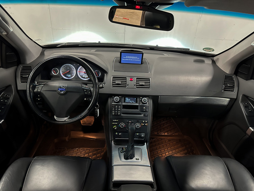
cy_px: 96
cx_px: 127
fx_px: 176
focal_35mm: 24
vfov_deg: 56.8
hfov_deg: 71.6
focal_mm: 6.86
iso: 800
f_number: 1.78
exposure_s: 1/37
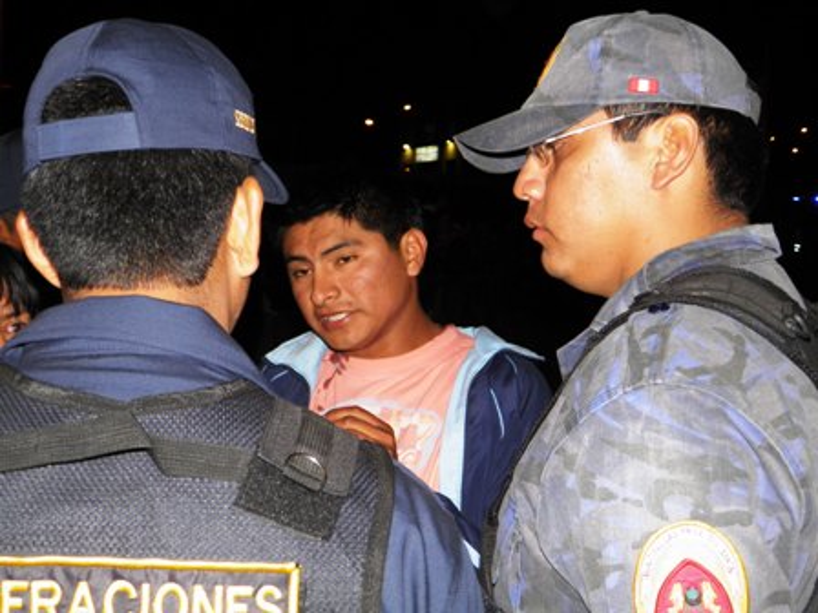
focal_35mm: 49
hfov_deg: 38.9
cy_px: 306
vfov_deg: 29.7
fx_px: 1158
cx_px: 409
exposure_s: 1/80
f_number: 3.5
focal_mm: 8.9
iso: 100
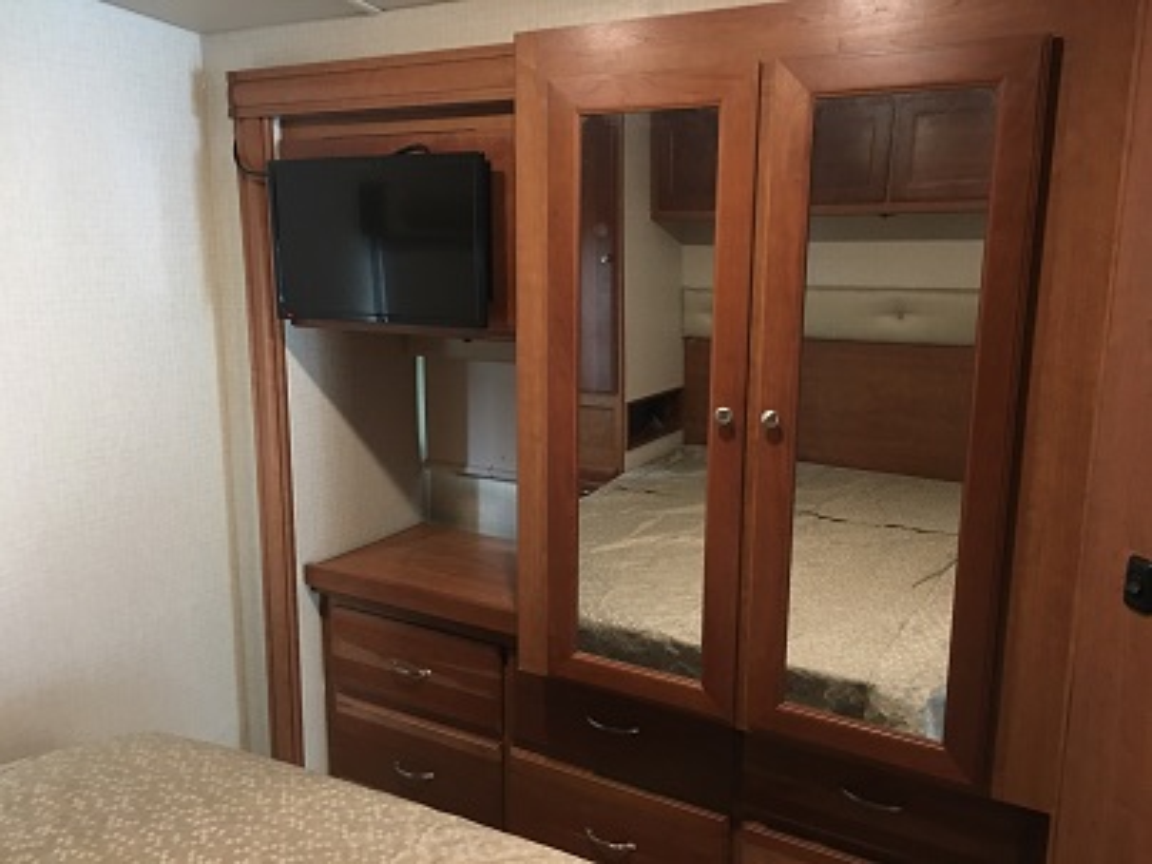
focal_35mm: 29
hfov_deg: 61.7
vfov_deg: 48.2
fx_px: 965
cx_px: 576
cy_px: 432
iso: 100
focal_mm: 4.15
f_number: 2.2
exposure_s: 1/4
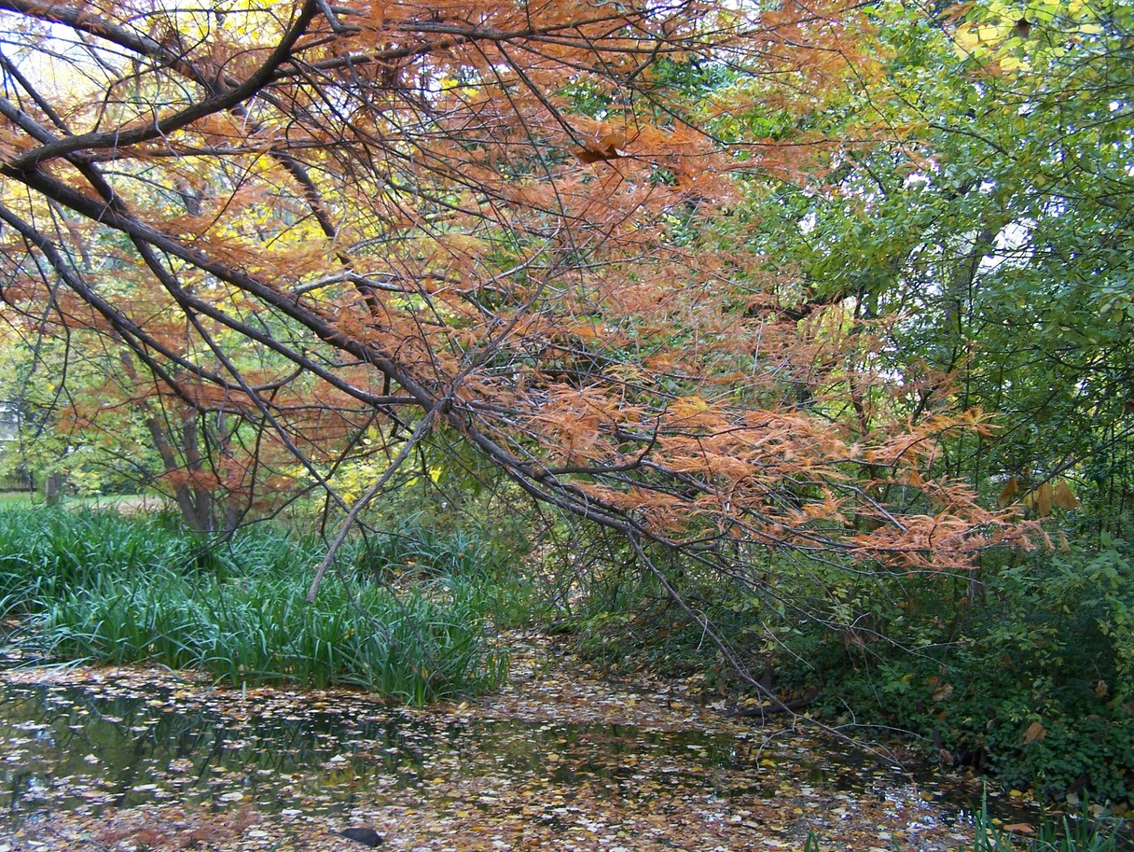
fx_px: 1311
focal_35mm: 40
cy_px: 441
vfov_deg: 36.0
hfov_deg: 46.8
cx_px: 574
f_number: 2.8
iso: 100
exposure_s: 1/30
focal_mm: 6.3
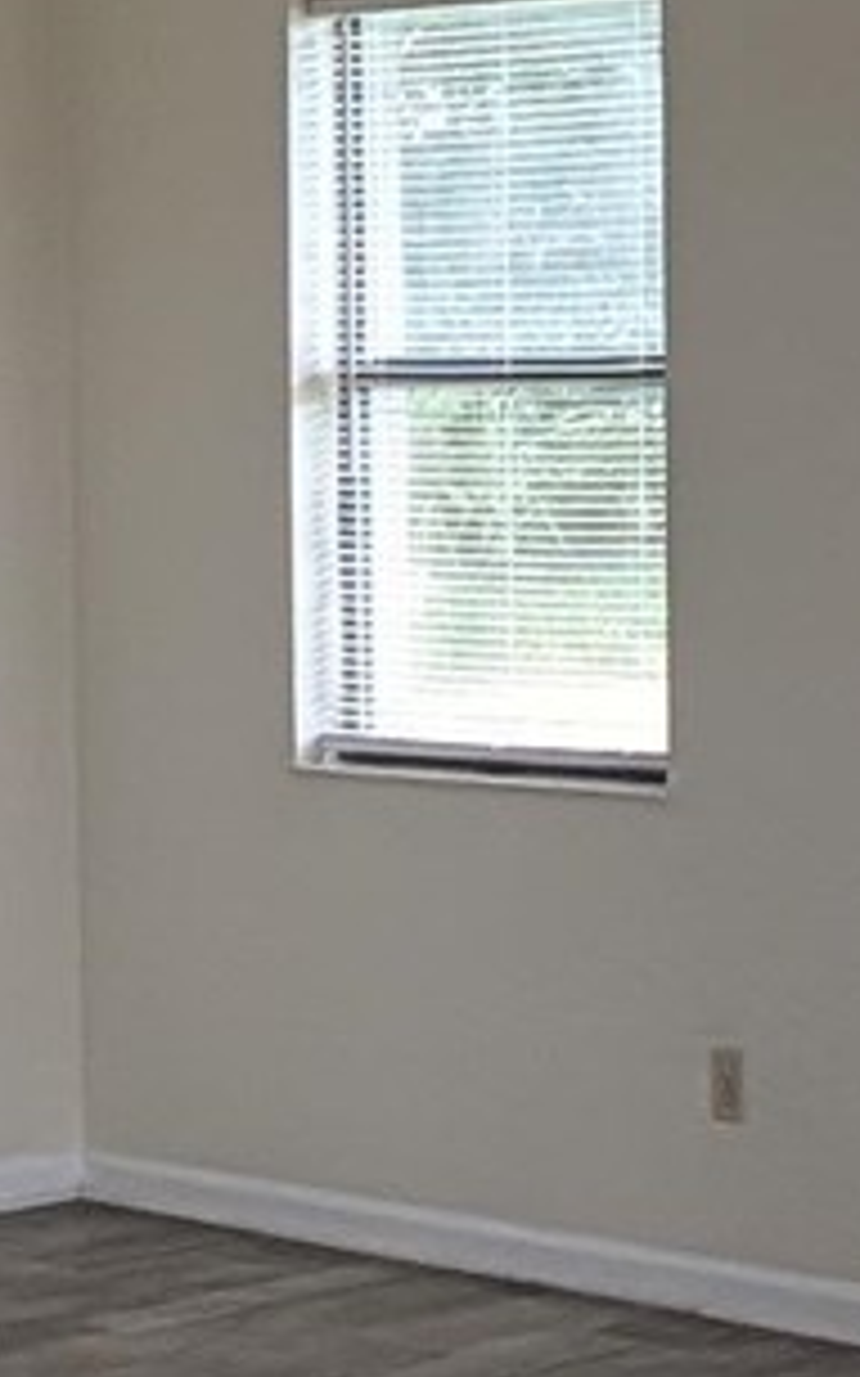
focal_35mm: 96
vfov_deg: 21.6
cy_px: 747
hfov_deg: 12.2
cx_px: 1657
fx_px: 3603
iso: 115
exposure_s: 1/120
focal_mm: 2.02
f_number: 1.7
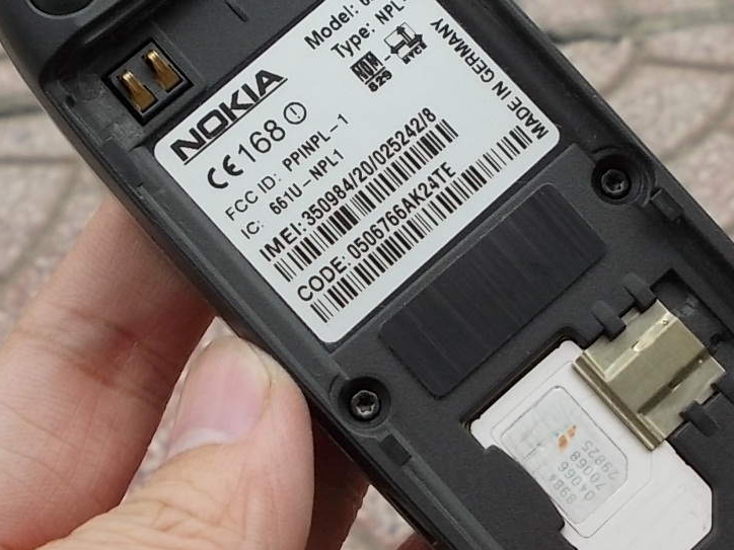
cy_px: 186
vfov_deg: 15.5
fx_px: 2014
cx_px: 369
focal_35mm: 95
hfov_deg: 20.7
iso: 80
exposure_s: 1/250
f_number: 3.3
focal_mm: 6.1
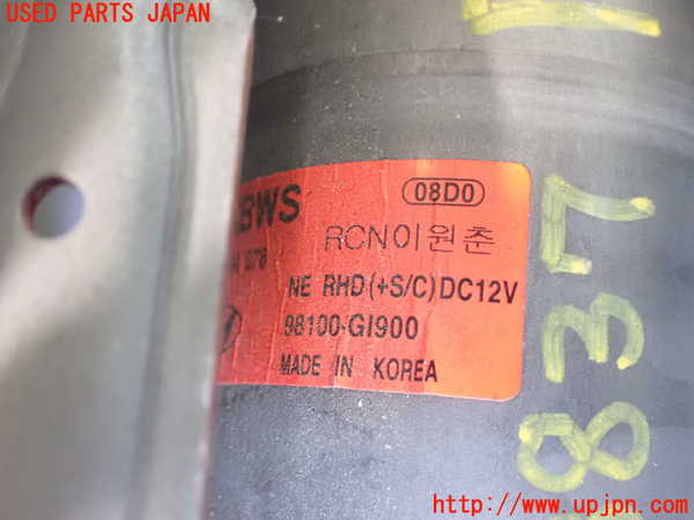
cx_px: 347
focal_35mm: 44
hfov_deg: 42.9
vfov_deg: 32.9
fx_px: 882
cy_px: 260
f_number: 2.9
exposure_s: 1/30
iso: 1600
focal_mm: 7.84
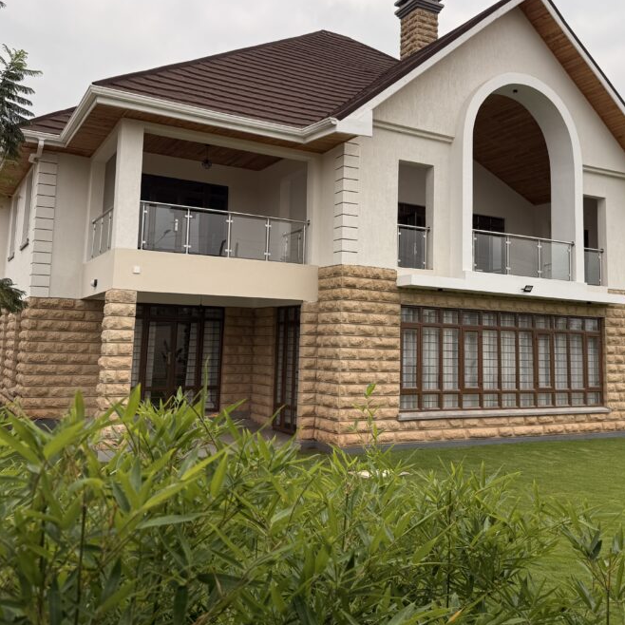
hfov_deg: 49.6
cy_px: 262
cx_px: 349
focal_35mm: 33
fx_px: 674
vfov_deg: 49.5
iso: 80
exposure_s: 1/4975
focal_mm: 6.76
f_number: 1.78
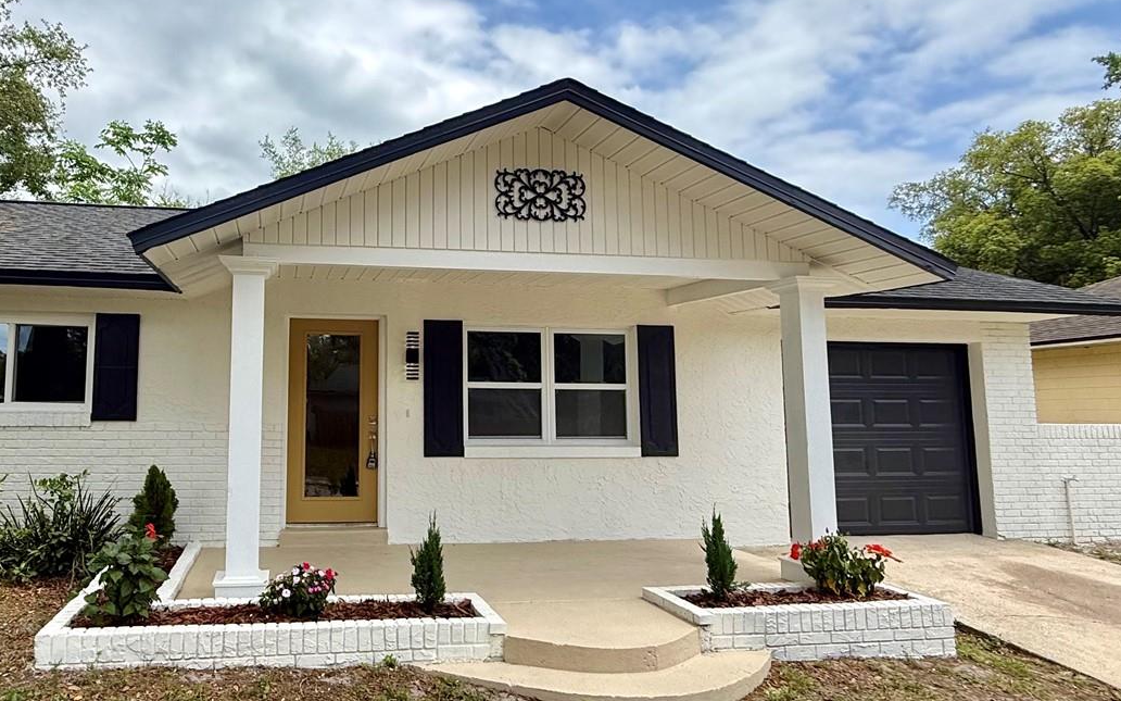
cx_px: 380
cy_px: 345
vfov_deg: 53.0
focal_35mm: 23
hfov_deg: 74.9
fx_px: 703
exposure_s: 1/2092
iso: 64
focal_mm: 2.22
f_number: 2.2
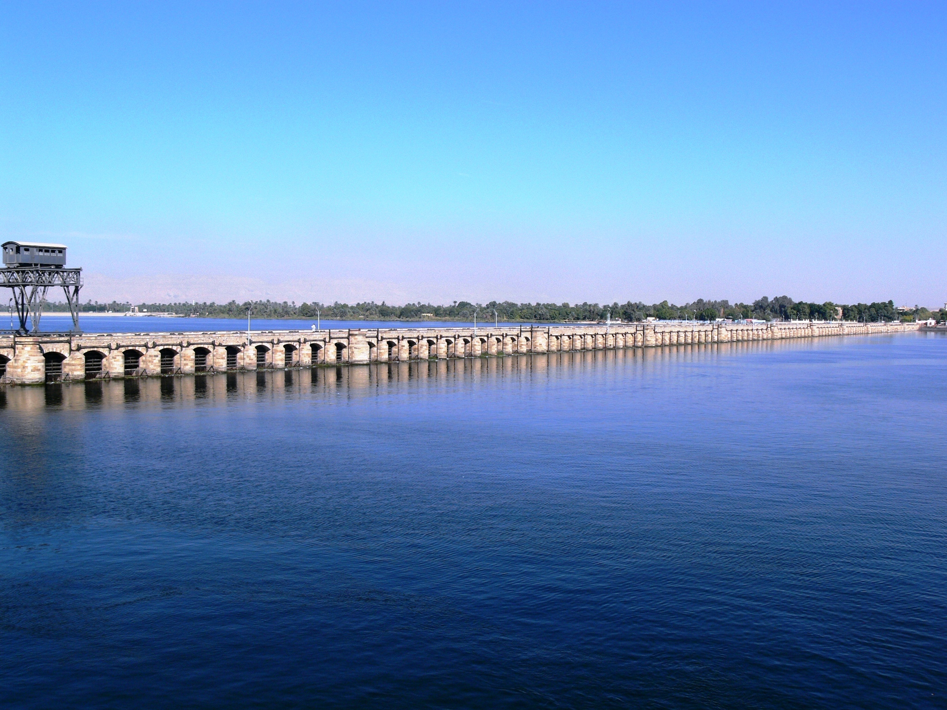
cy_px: 355
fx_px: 958
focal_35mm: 35
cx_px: 474
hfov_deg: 52.6
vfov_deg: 40.7
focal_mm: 7.4
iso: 80
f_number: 5.6
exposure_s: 1/400
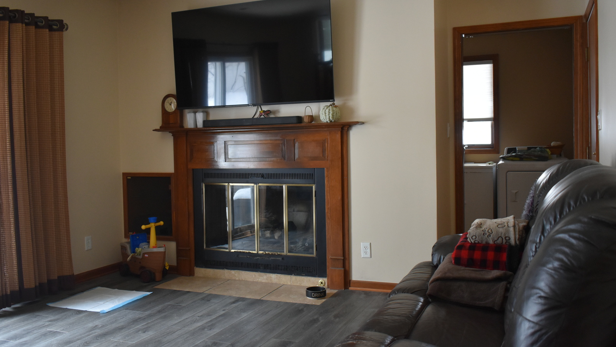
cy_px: 165
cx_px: 305
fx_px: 548
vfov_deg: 35.1
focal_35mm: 34
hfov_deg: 58.7
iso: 1250
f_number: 3.8
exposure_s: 1/125
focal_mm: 21
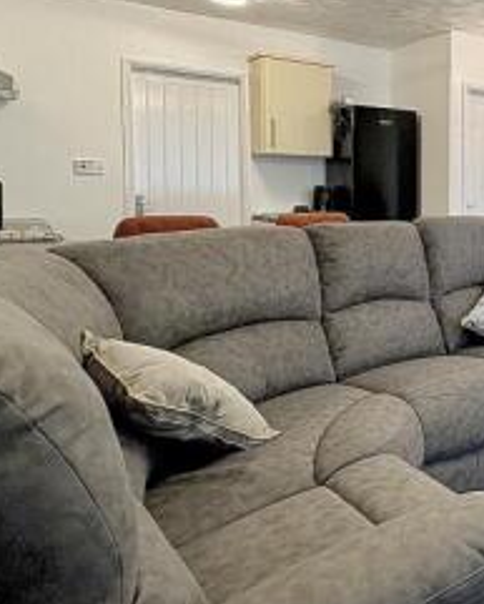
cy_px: 212
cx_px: 596
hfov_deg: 34.5
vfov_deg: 53.3
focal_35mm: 33
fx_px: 591
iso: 160
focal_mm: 2.22
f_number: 2.2
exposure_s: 1/50
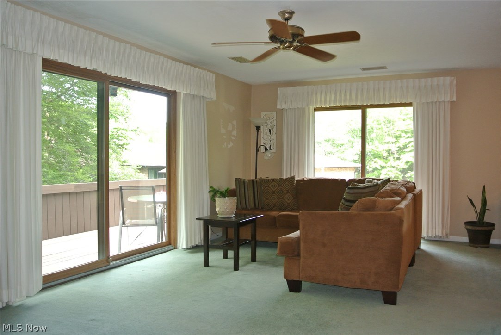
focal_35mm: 31
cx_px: 250
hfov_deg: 60.2
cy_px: 168
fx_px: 432
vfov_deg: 42.4
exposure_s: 1/60
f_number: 3.8
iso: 400
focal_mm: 11.8
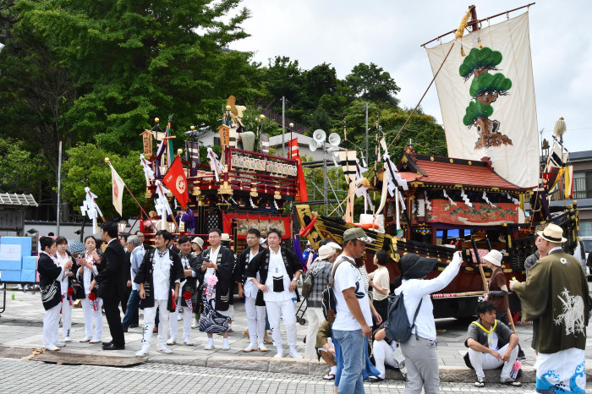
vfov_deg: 36.8
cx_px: 296
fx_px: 592
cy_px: 197
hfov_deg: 53.2
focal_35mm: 36
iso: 400
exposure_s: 1/400
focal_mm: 24
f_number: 13
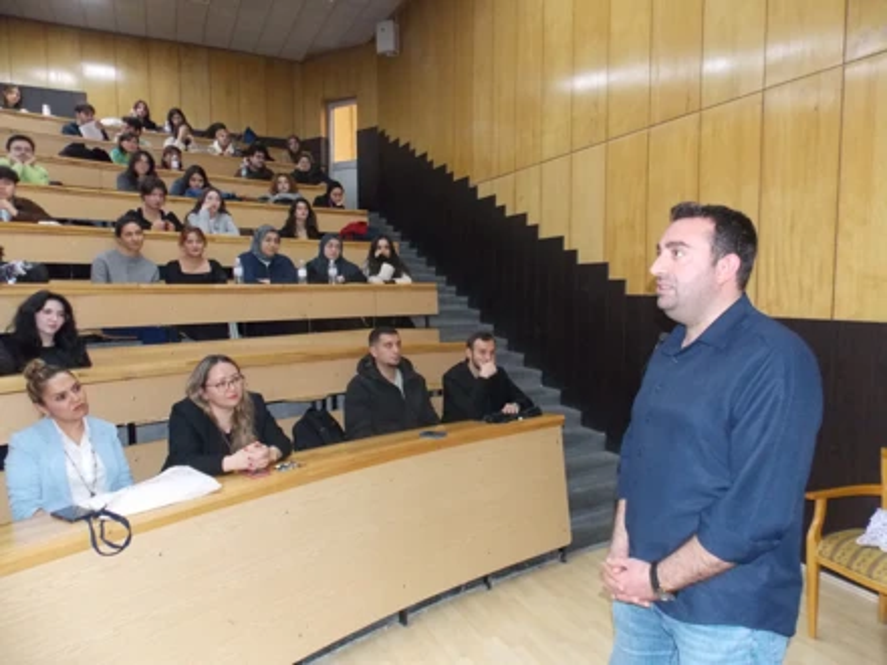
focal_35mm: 23
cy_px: 332
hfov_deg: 73.9
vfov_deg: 58.9
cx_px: 444
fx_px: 589
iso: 400
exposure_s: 1/30
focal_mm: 4
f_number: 3.1
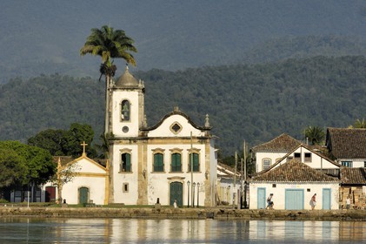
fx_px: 2362
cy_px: 122
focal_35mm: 232
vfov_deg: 5.9
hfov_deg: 8.9
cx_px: 183
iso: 100
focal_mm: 155
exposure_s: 1/160
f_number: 12
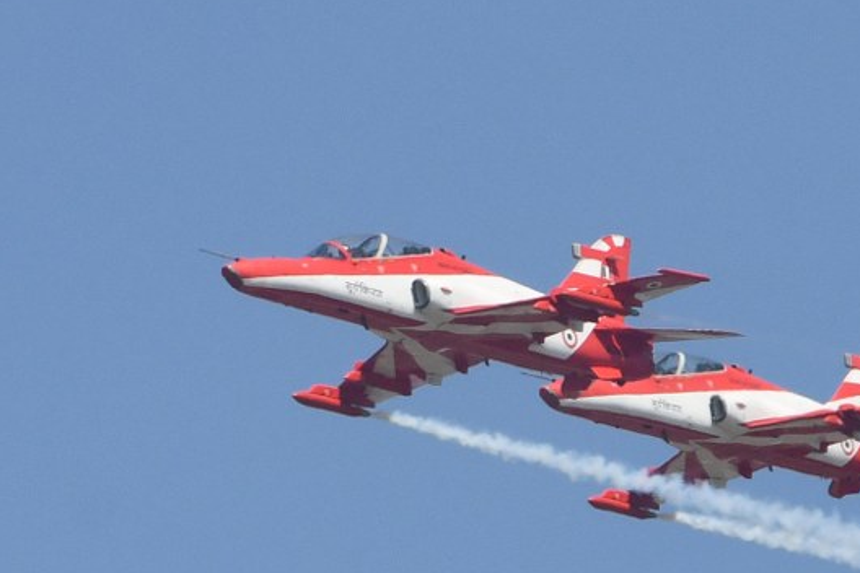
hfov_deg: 6.8
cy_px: 411
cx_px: 624
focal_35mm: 303
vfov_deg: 4.5
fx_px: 7238
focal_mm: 200
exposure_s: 1/2000
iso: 250
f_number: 8
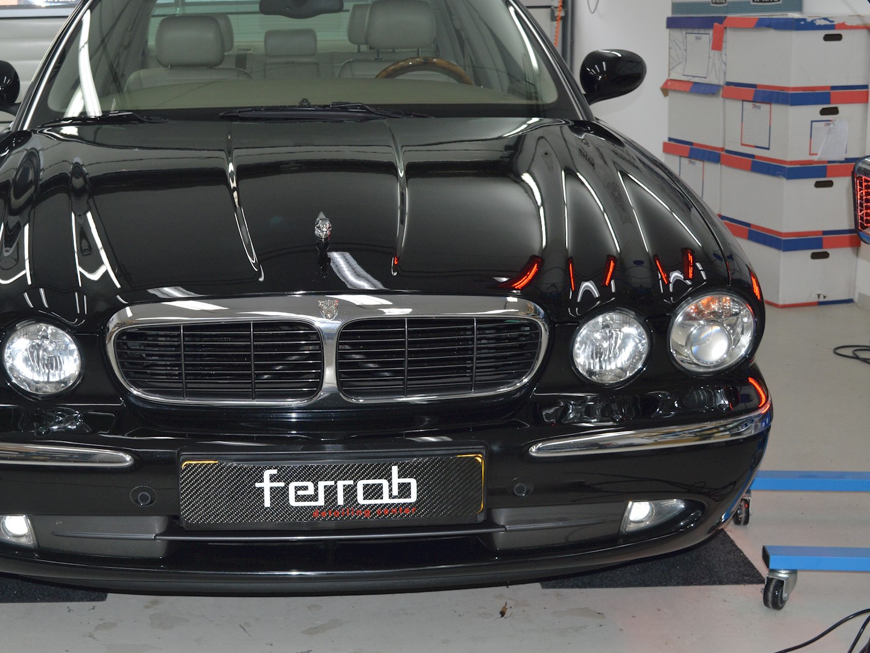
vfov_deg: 26.2
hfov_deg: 34.2
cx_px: 293
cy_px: 279
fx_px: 1399
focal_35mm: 56
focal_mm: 29
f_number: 8
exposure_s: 1/60
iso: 450
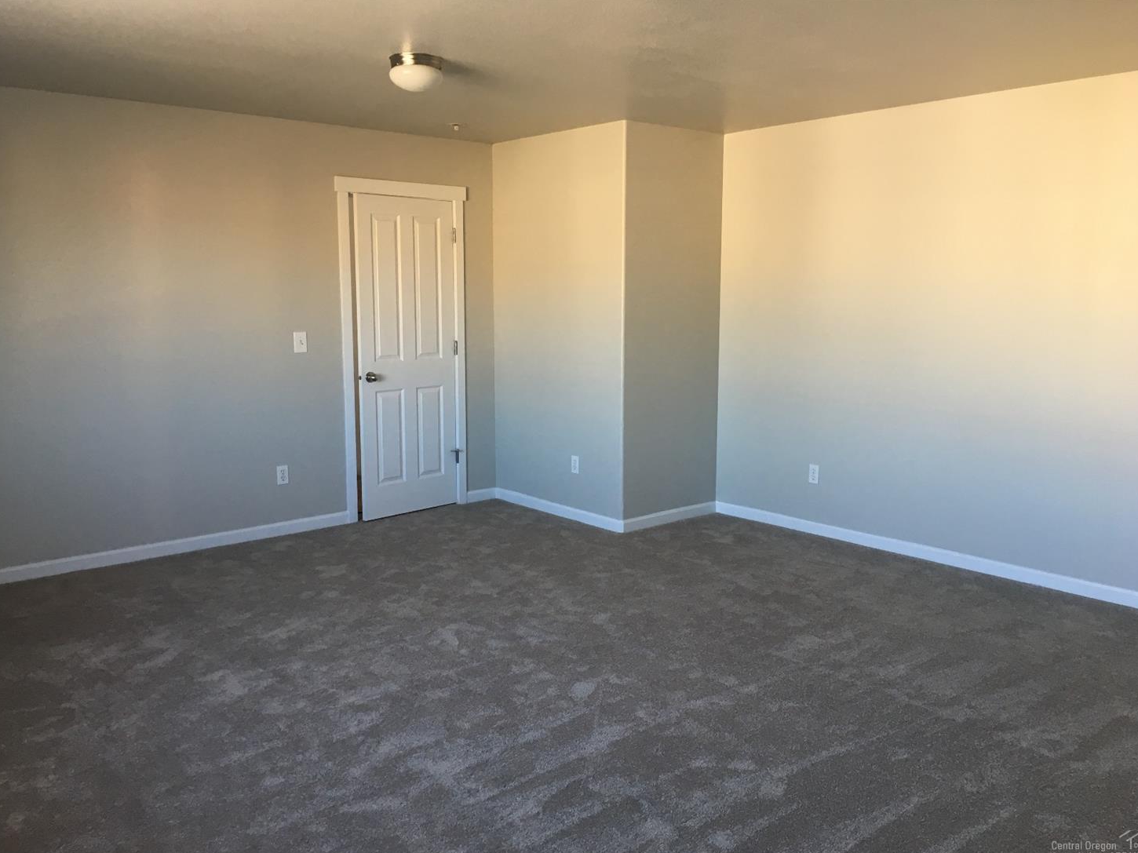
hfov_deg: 60.0
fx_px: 986
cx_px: 582
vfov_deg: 46.8
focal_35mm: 30
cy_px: 438
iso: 50
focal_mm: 4.15
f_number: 2.2
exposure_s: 1/30
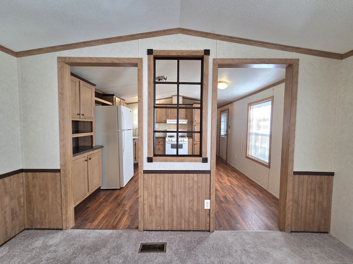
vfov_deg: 89.9
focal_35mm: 13
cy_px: 132
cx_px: 176
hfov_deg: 106.2
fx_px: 133
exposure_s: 1/120
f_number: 2.2
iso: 160
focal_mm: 2.2
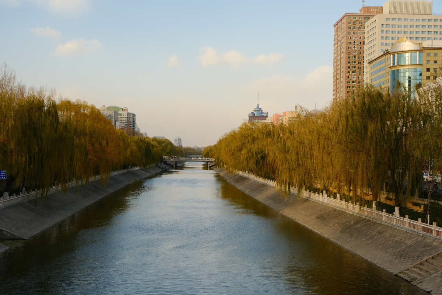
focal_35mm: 51
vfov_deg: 26.5
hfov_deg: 38.9
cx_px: 221
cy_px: 148
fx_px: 626
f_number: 5.6
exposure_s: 1/350
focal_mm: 34.2
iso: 320
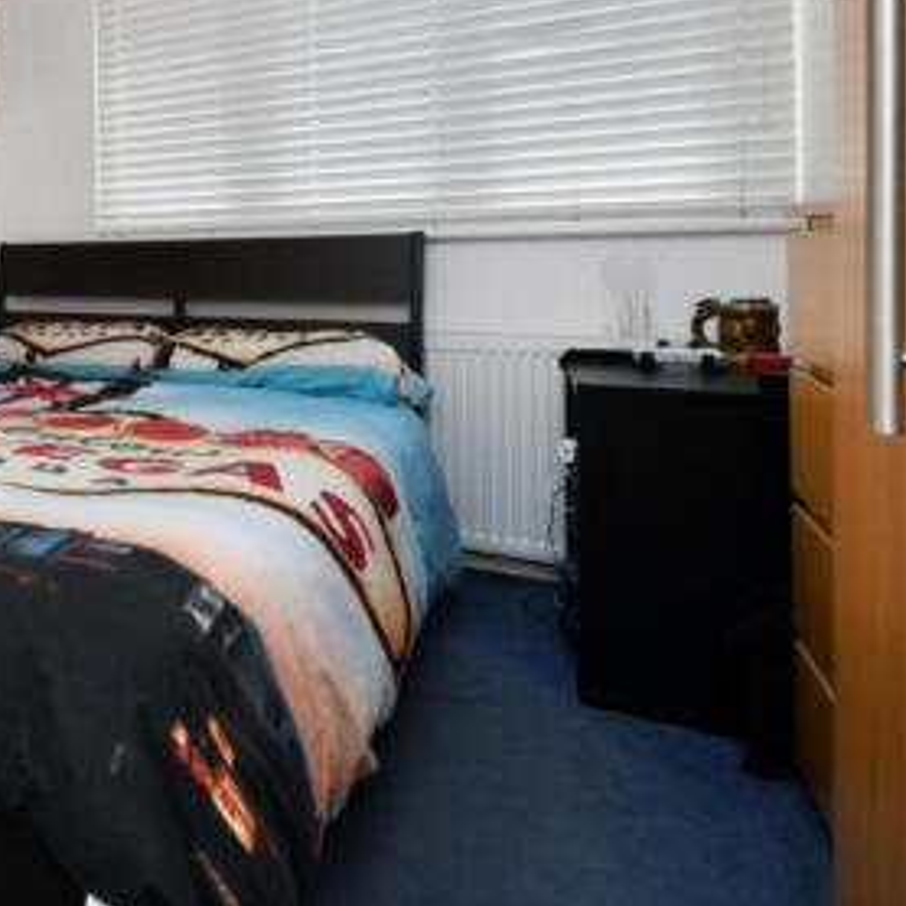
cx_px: -99
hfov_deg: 43.7
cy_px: 272
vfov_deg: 55.6
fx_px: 829
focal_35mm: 28
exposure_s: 1/60
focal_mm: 14
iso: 400
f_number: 18
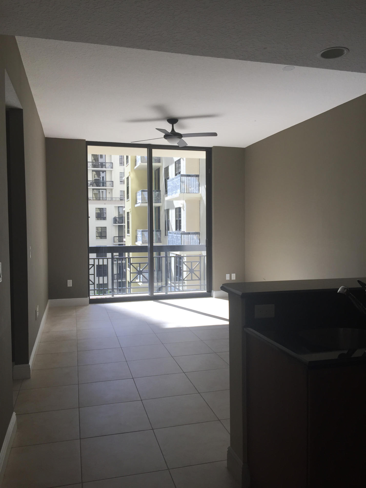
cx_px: 183
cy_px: 244
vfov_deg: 61.7
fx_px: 409
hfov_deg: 48.2
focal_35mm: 29
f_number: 2.2
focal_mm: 4.15
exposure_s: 1/253
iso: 32
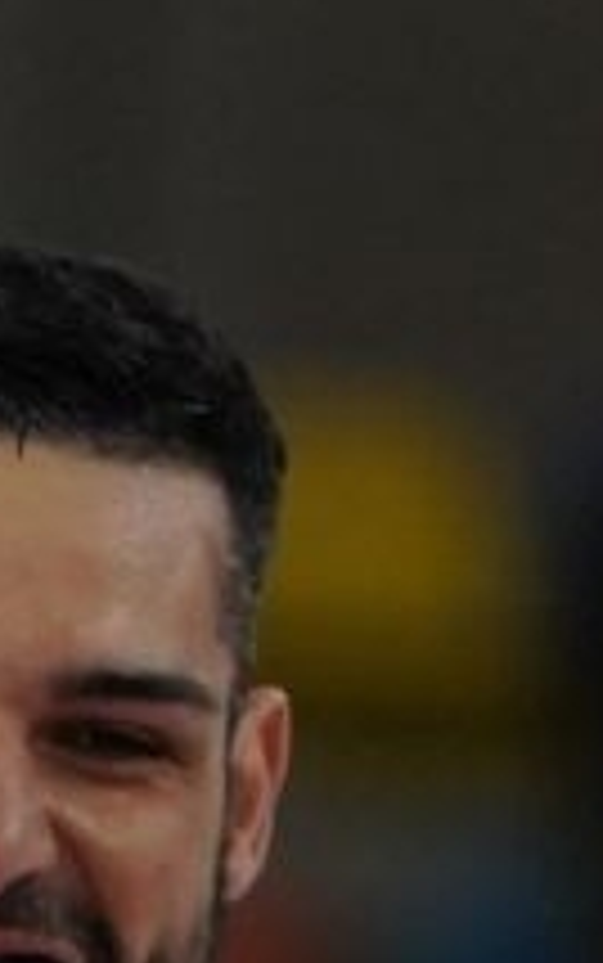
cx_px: -1166
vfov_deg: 1.2
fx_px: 44535
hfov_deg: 0.8
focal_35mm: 1696
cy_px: 2016
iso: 1600
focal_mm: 198
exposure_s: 1/1000
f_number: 2.8
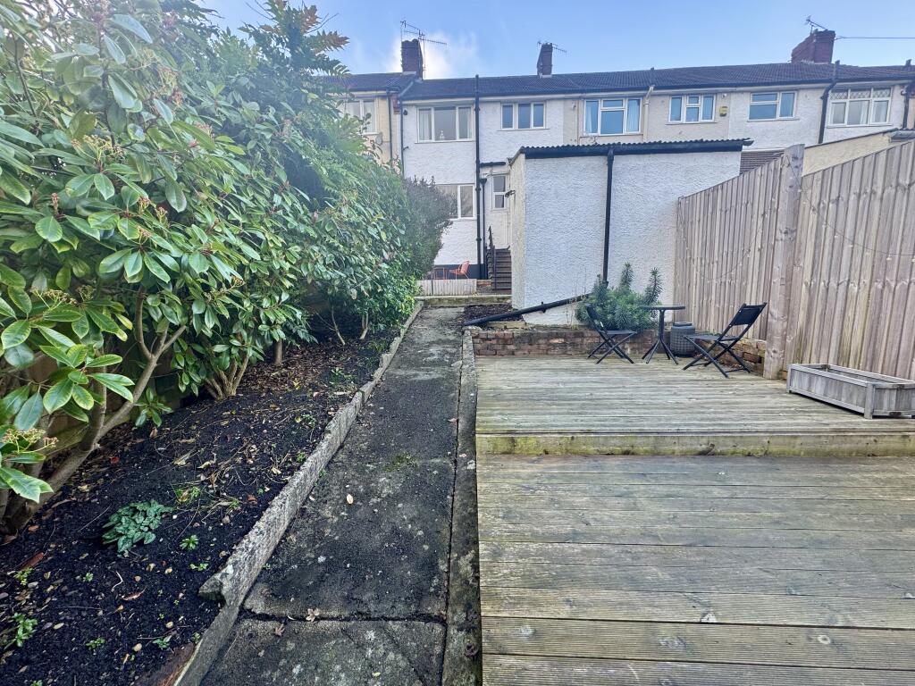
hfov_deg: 102.1
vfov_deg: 85.7
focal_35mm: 14
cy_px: 343
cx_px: 458
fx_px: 370
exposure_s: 1/99
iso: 50
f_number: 2.2
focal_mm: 2.22
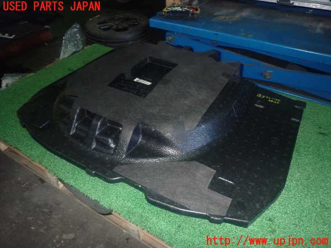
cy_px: 124
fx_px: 239
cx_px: 166
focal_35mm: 25
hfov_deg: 69.4
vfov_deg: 54.9
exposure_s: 1/30
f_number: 5.6
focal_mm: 4.5
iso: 800
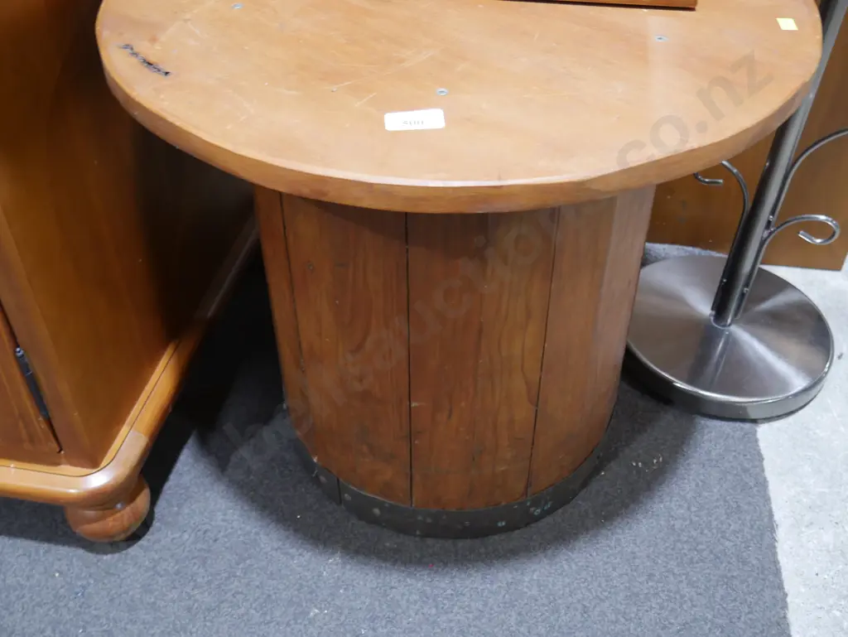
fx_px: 931
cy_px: 318
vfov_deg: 37.8
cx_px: 424
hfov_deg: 49.0
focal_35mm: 38
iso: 800
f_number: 4.1
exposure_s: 1/60
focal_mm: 19
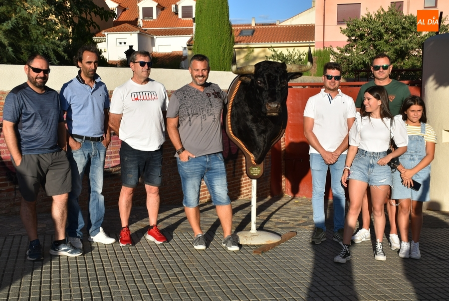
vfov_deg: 28.1
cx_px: 224
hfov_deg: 41.1
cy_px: 150
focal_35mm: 48
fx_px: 599
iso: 200
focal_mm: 32
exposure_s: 1/400
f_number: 10
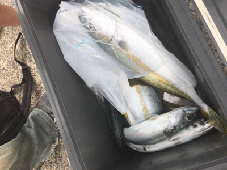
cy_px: 85
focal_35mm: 29
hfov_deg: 61.7
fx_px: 190
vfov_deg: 48.2
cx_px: 114
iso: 25
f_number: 2.2
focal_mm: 4.15
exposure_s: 1/154
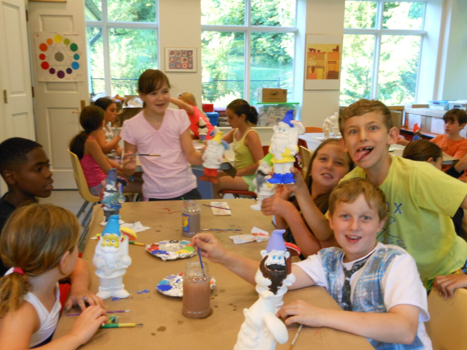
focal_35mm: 38
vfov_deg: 37.7
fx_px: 513
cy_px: 175
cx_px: 234
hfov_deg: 49.0
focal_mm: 6.8
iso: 400
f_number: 3.6
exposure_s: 1/25
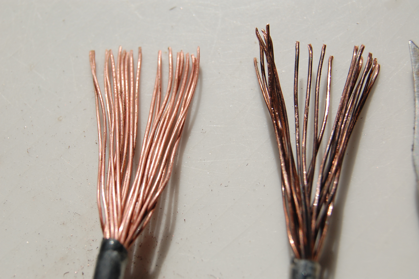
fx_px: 959
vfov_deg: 16.5
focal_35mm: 82
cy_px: 140
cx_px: 210
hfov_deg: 24.6
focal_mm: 55
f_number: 13
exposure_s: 1/500
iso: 200
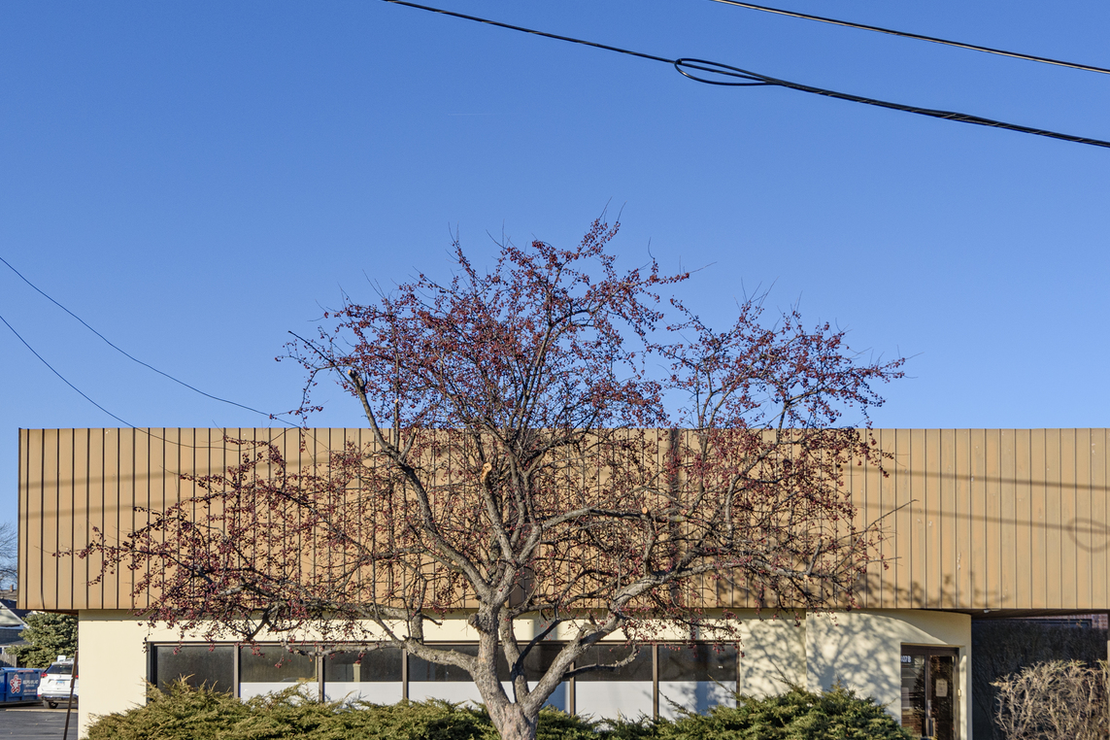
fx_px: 1048
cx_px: 622
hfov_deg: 55.6
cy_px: 502
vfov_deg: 38.4
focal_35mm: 34
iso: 320
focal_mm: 24
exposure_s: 1/1250
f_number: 8
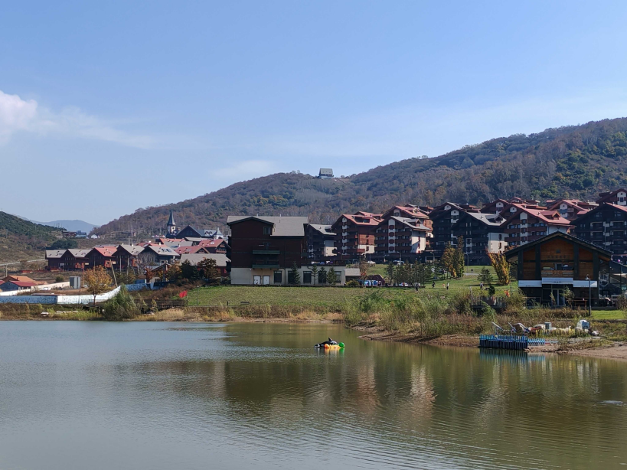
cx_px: 314
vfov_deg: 25.2
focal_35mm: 58
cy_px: 235
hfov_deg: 33.2
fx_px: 1050
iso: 50
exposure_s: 1/1600
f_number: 1.95
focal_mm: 5.52
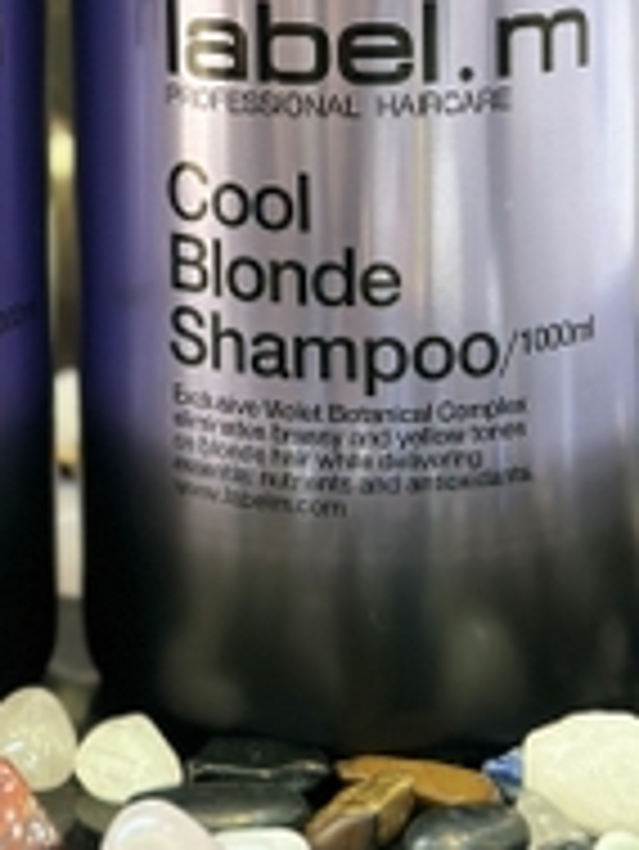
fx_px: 2999
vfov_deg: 15.6
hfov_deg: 12.1
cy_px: -130
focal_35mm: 122
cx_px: 54
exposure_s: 1/100
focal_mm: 6.86
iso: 250
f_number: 1.78
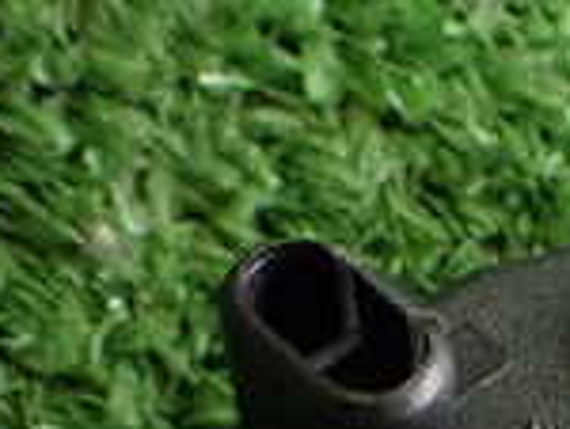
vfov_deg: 11.9
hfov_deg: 15.6
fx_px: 1979
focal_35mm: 120
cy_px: 611
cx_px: 726
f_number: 2.3
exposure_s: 1/125
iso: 800
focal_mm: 5.4
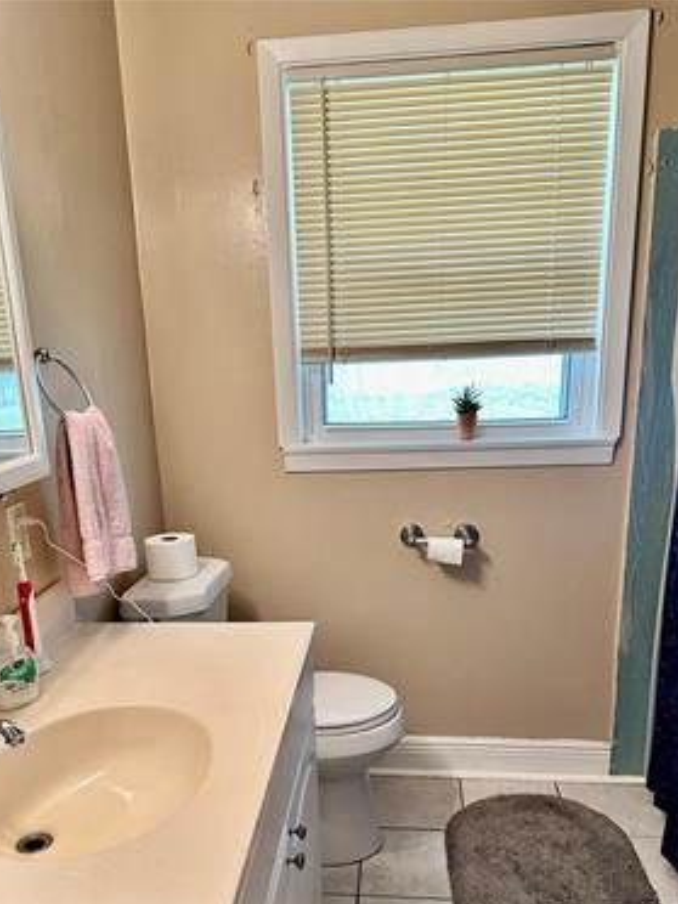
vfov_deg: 57.4
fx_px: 810
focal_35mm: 31
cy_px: 581
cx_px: 321
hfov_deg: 45.4
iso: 200
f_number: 1.78
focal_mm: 6.86
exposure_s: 1/120
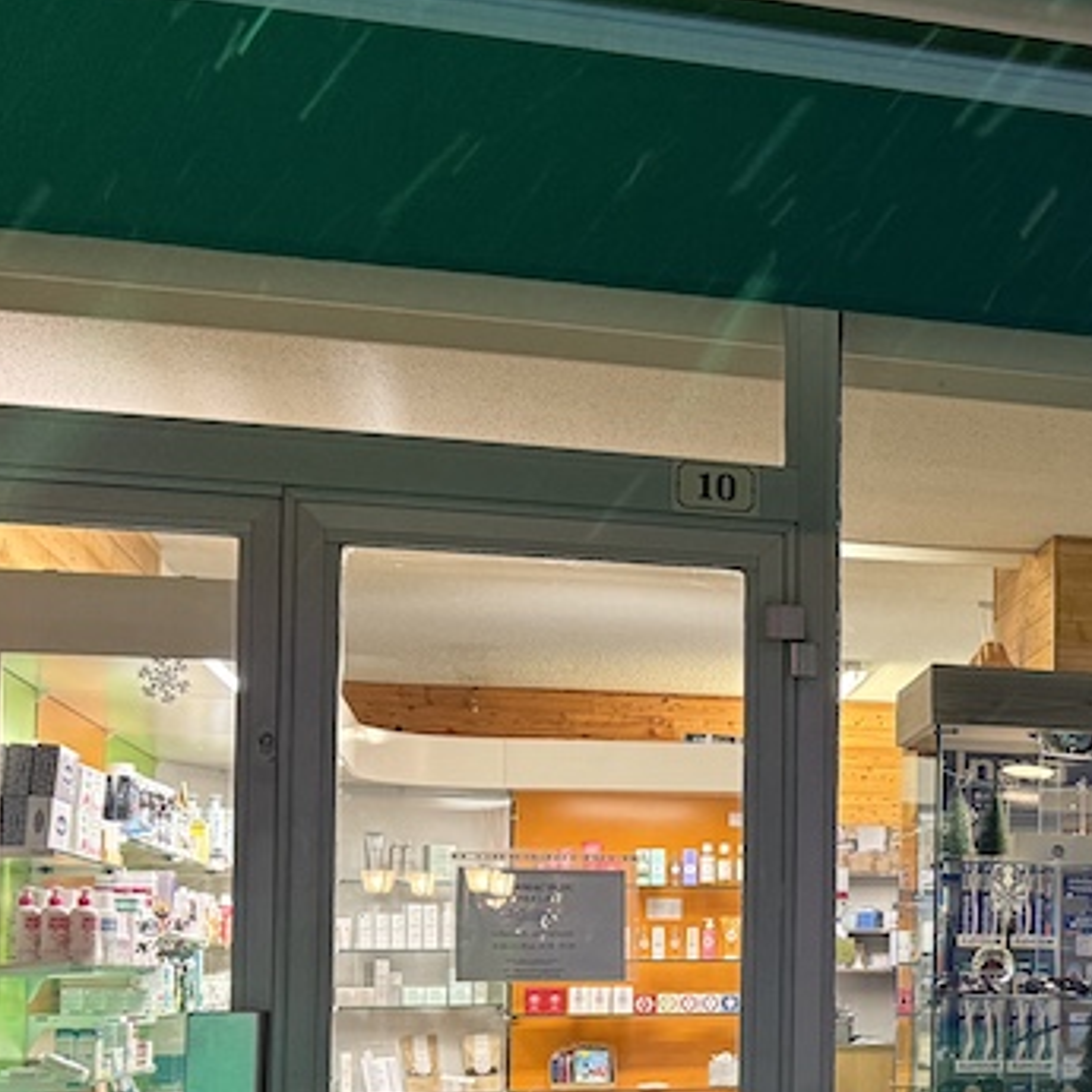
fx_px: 2248
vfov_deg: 26.8
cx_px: 1317
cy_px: 867
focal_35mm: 63
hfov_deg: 24.6
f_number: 1.78
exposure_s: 1/50
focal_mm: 6.76
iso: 320
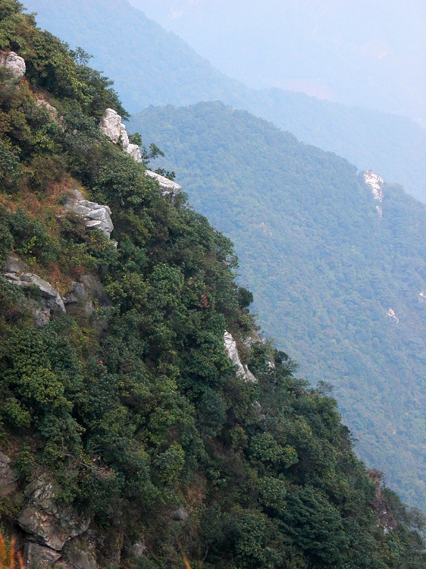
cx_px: 213
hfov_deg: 11.9
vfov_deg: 15.8
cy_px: 284
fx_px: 2052
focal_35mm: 125
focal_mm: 31.9
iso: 100
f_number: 6.7
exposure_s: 1/210
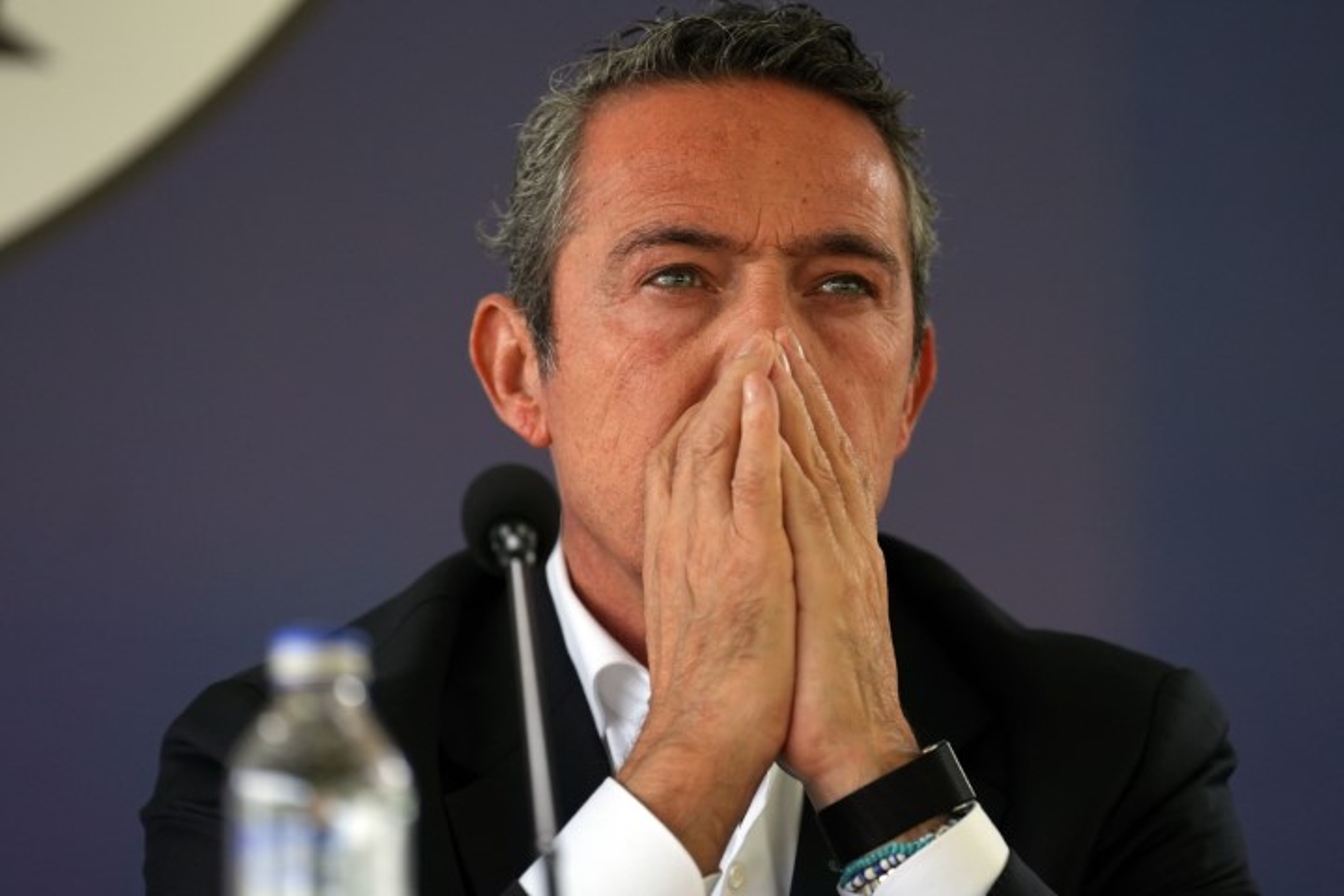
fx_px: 11199
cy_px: 448
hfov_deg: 6.9
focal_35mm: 300
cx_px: 672
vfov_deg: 4.6
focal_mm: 200
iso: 800
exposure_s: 1/1000
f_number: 2.8
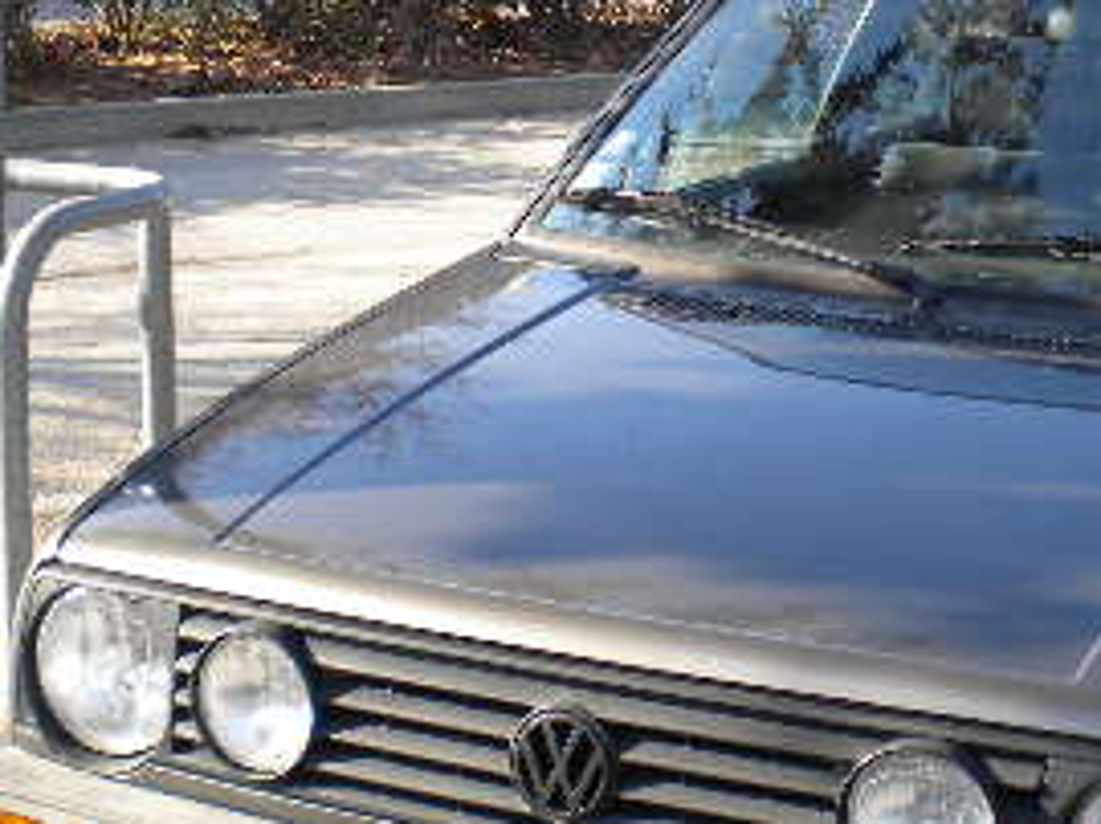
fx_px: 2638
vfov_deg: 17.7
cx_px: 816
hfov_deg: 23.4
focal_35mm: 83
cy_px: 326
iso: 80
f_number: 4.6
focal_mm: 6.3
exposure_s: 1/137
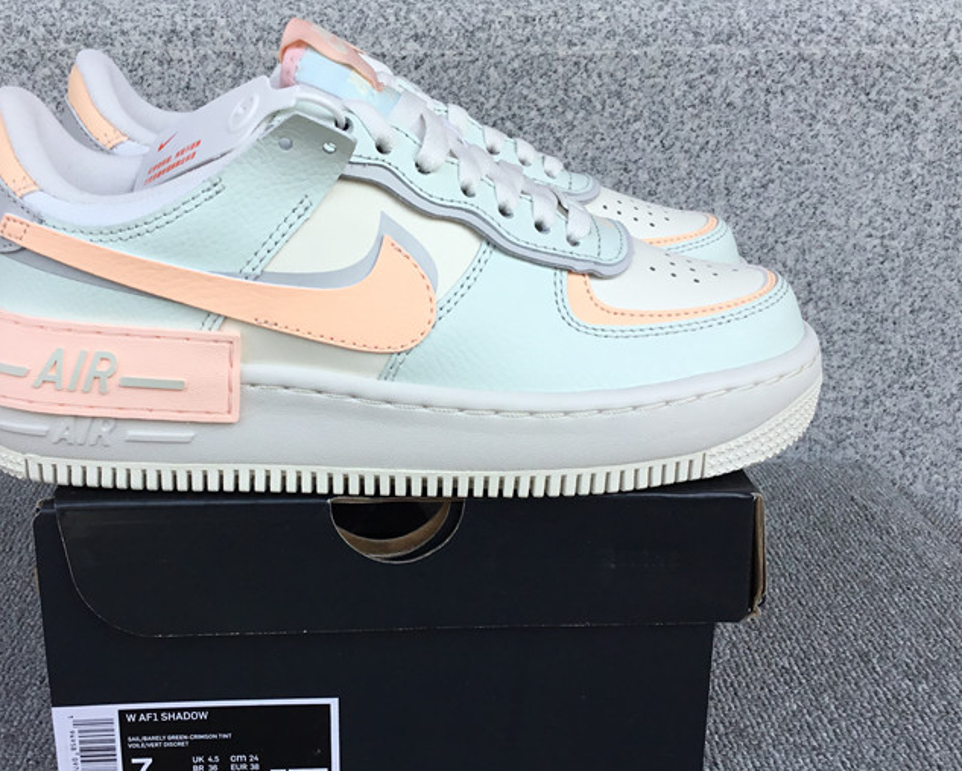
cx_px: 389
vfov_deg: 34.9
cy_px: 386
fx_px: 1225
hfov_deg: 42.7
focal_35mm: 43
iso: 25
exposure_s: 1/617
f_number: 2.4
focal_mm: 3.3
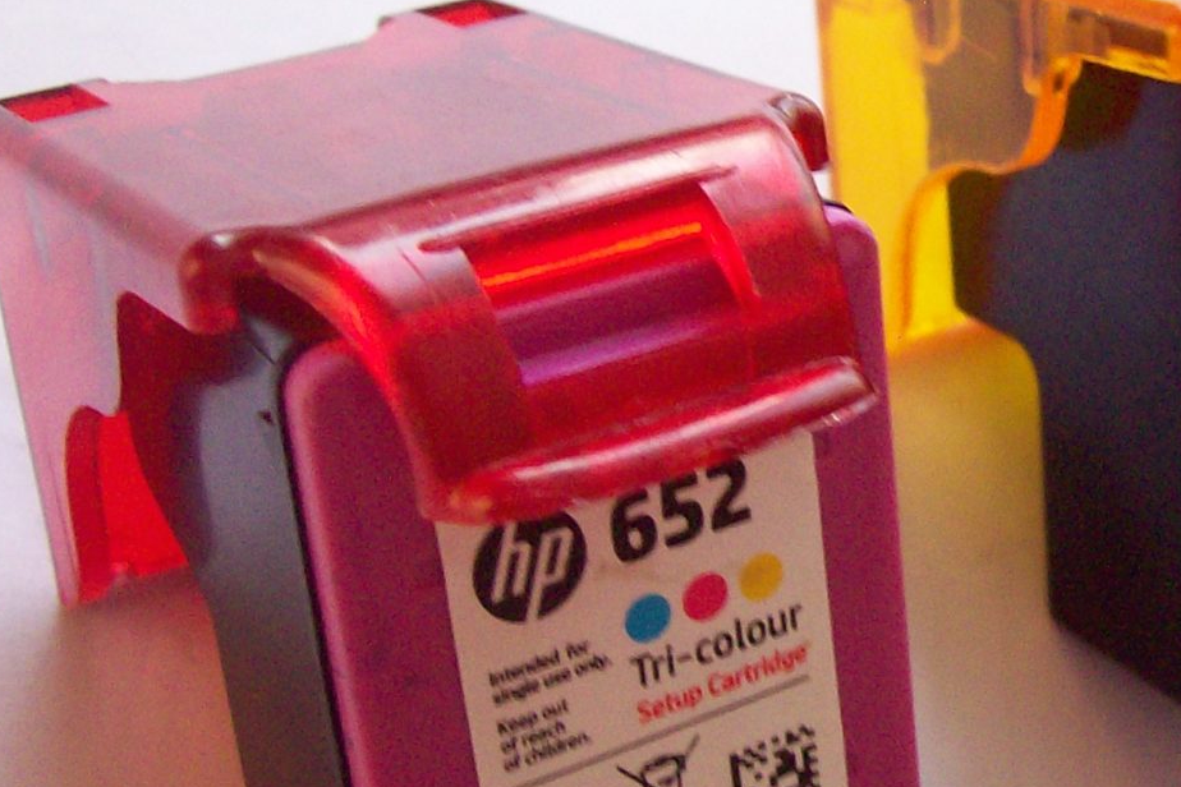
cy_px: 404
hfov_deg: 23.7
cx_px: 1089
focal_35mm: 83
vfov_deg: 16.5
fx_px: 2723
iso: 160
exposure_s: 1/13.3
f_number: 2.7
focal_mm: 6
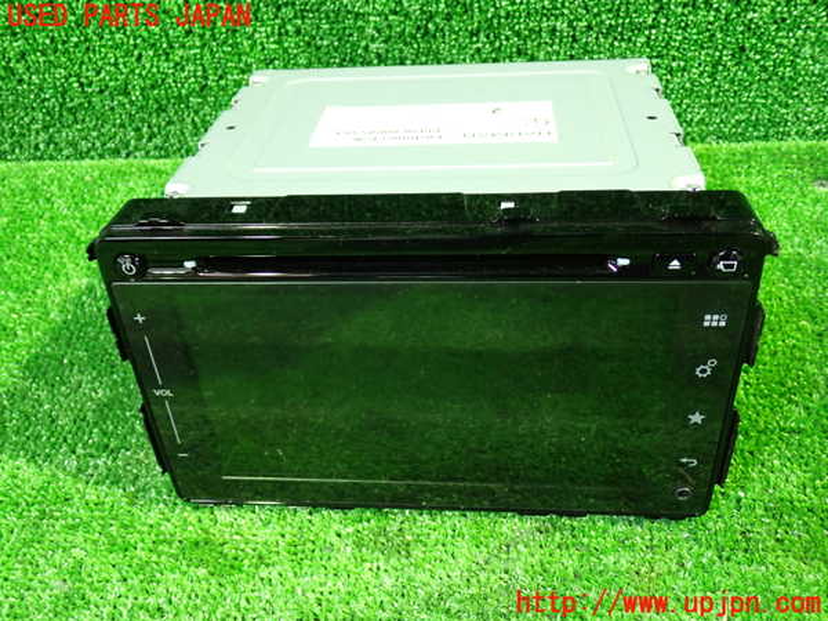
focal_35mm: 32
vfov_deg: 44.2
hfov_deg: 56.8
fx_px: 765
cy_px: 310
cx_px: 414
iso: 800
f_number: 2.4
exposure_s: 1/15
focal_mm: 5.79
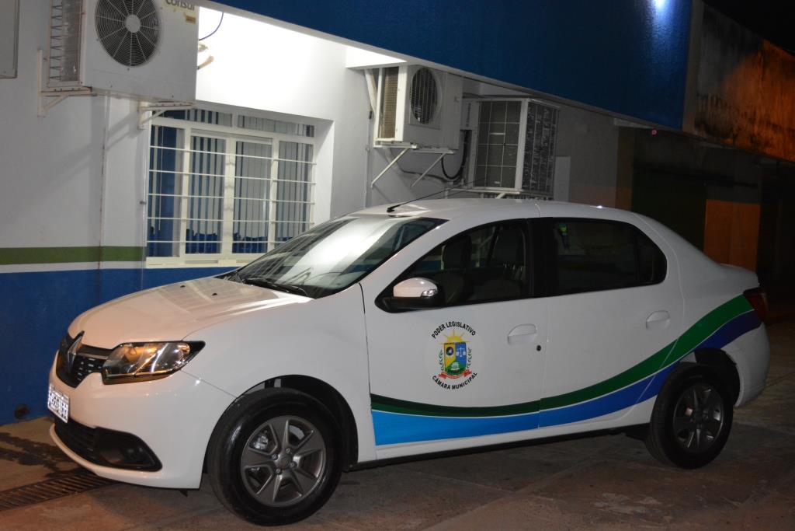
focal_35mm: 46
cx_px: 398
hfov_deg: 42.3
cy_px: 266
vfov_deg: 29.0
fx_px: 1027
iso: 3200
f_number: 4.2
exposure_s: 1/60
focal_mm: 31
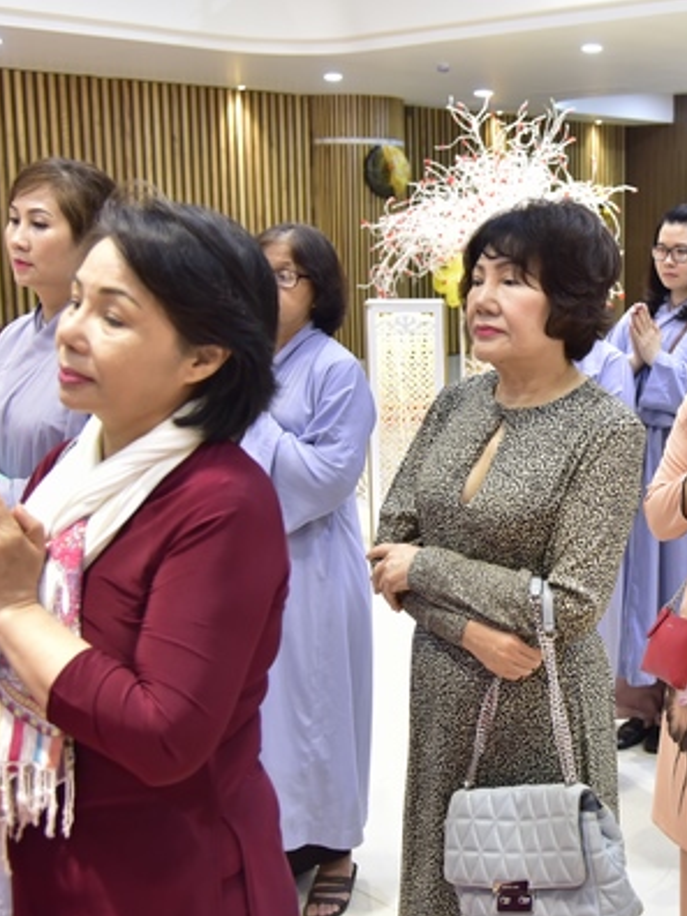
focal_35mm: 49
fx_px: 1297
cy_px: 449
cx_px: 627
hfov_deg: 28.5
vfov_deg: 38.9
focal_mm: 31
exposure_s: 1/50
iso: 1000
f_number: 4
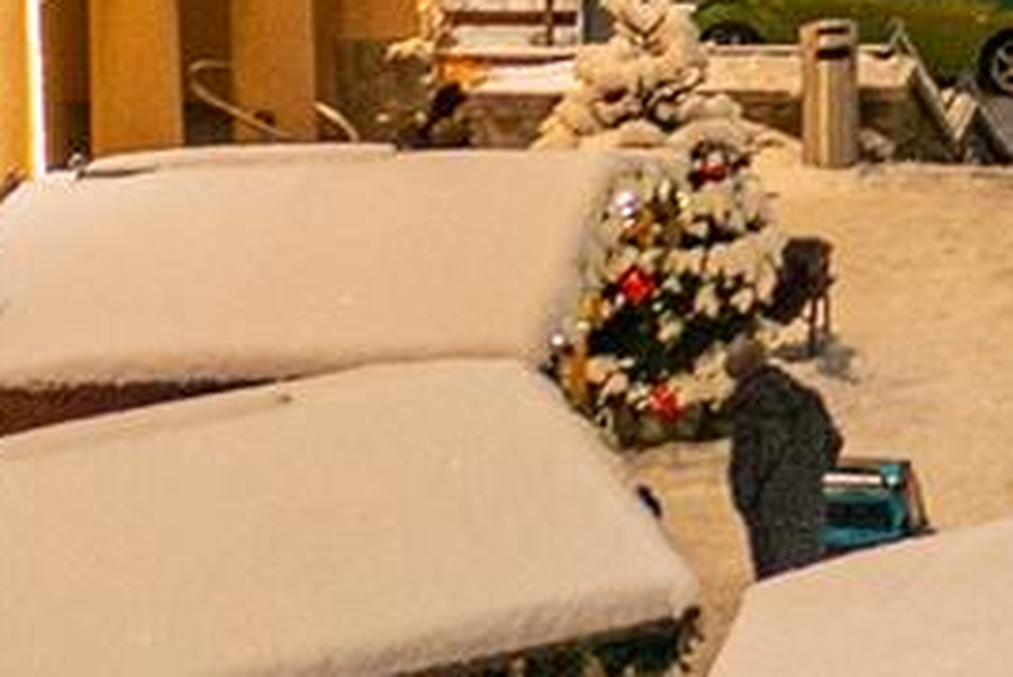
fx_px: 5293
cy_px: -596
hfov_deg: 10.1
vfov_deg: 7.1
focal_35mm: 188
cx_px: 2045
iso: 400
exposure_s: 1/10
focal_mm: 10.26
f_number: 2.8
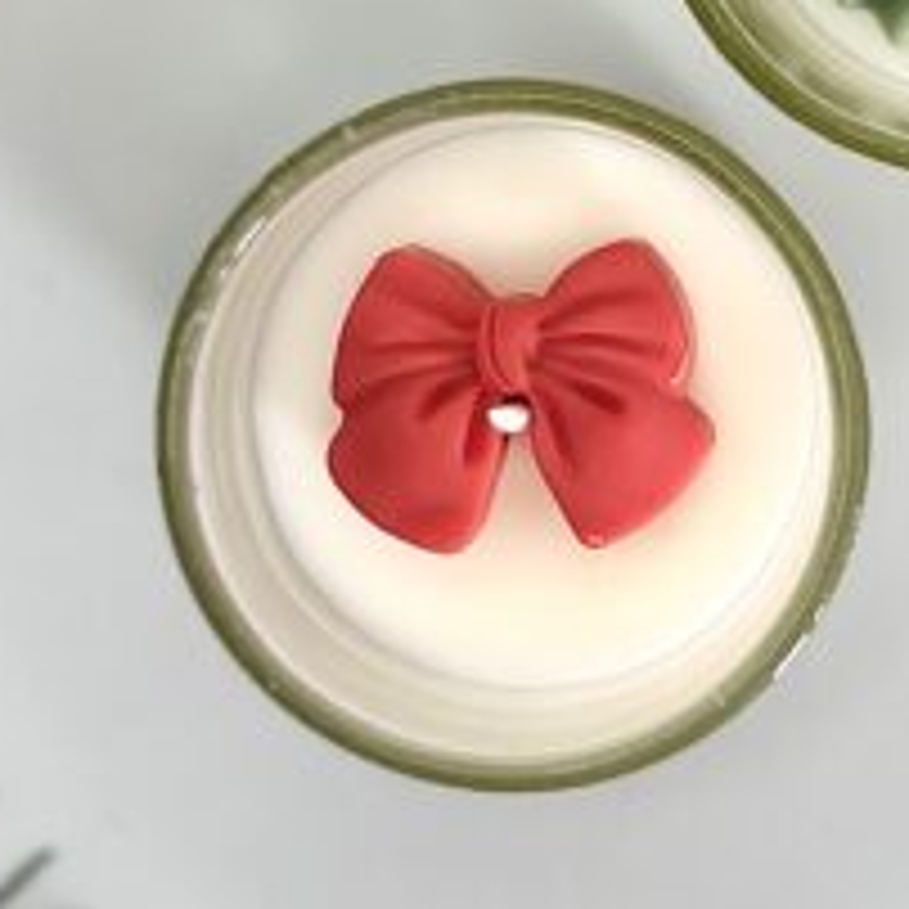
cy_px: -162
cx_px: 994
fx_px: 4991
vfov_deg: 10.3
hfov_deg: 10.3
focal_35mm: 168
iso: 64
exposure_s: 1/154
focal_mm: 6.86
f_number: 1.78
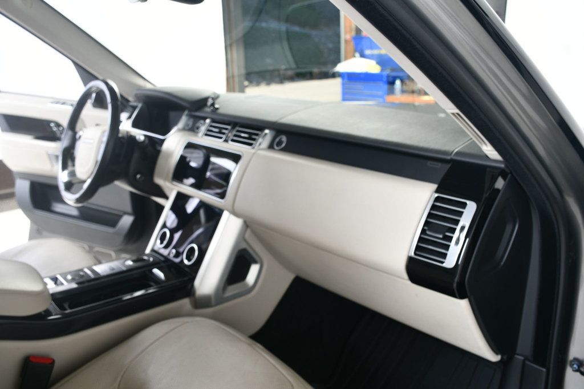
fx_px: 535
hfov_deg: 57.2
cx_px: 292
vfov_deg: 39.9
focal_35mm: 33
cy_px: 194
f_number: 5.6
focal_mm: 22
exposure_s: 1/160
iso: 100
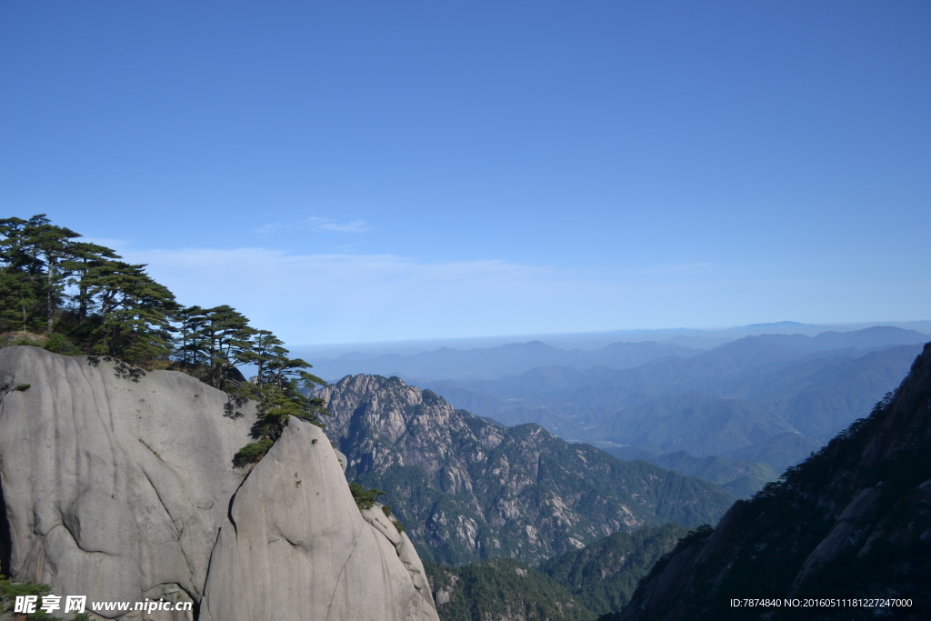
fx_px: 776
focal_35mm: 30
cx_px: 466
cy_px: 310
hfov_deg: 61.9
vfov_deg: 43.6
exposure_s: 1/1000
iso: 100
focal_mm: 20
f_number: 3.8
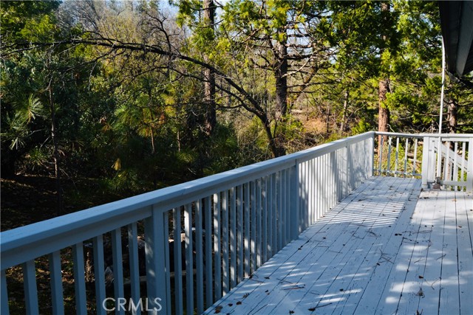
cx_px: 236
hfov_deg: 67.4
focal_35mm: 27
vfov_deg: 48.0
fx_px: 355
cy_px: 158
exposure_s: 1/250
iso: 400
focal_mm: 18
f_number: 10
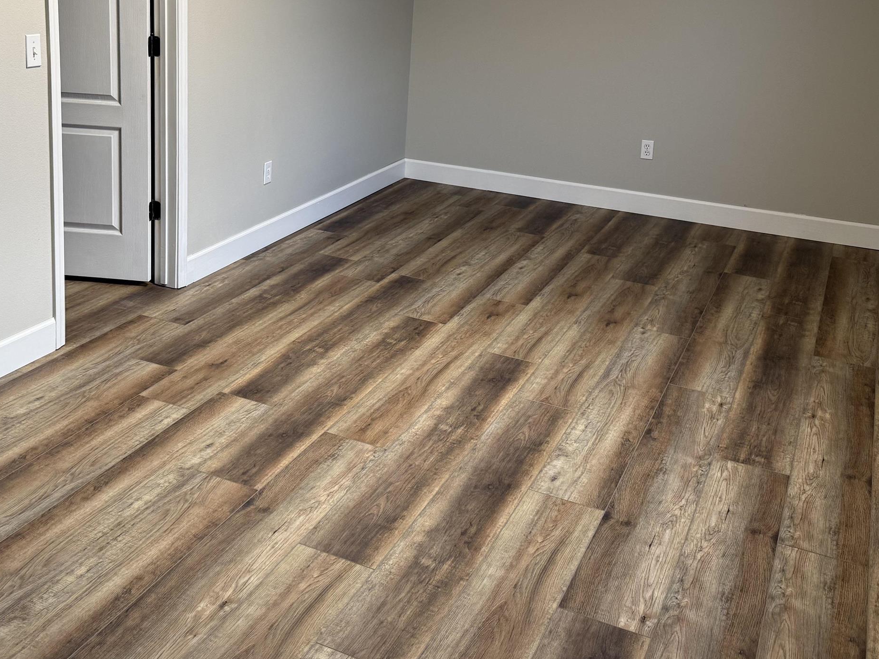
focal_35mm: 40
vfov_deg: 35.0
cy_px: 150
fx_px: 1016
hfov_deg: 46.5
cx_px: 339
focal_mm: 6.76
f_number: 1.78
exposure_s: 1/60
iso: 100
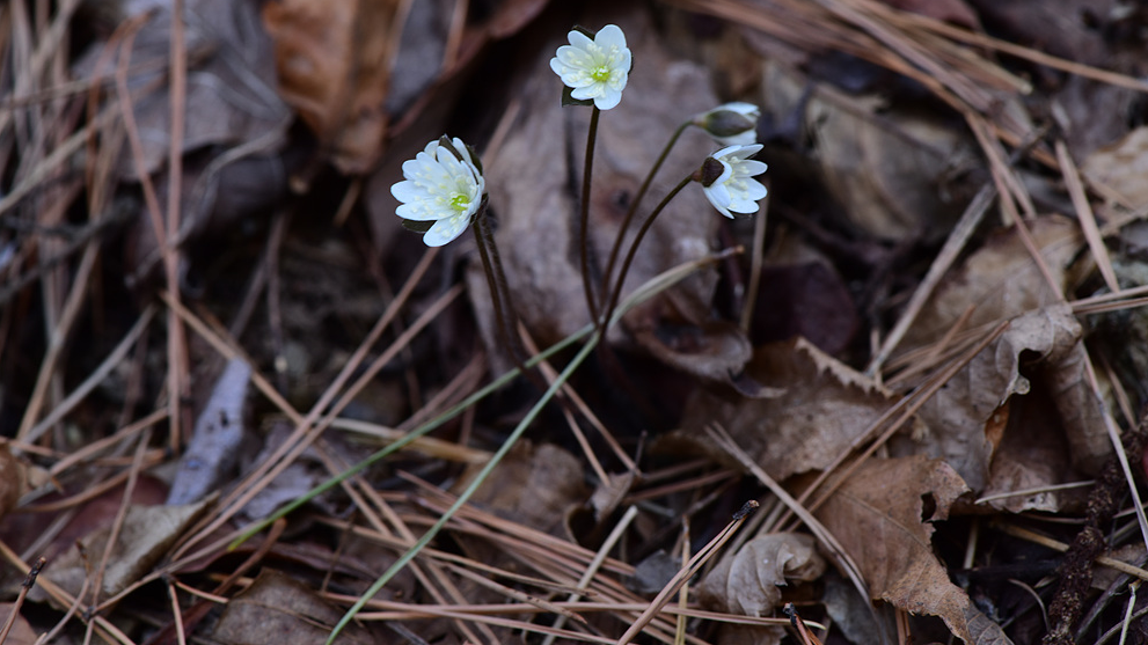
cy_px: 262
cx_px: 576
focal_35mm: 111
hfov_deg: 19.3
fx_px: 3378
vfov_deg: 10.9
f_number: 10
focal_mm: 105
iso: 320
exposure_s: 1/50
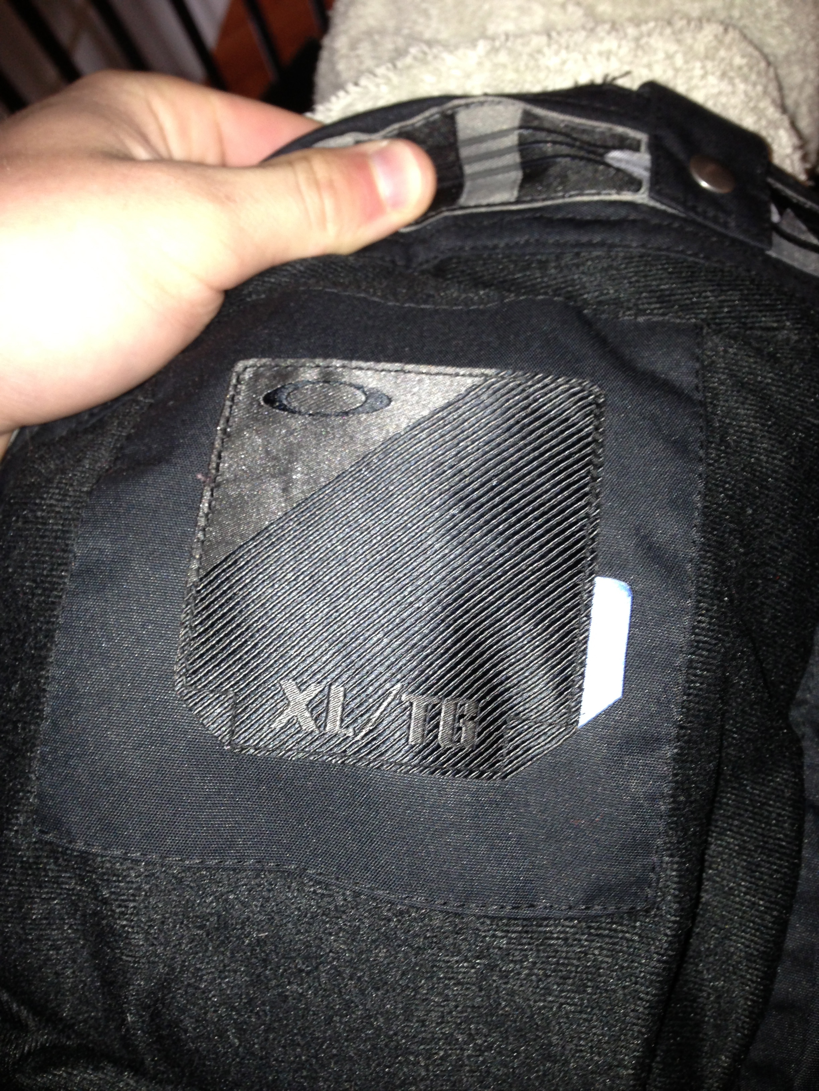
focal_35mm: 33
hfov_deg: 42.9
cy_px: 546
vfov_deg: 55.4
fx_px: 1041
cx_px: 410
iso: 80
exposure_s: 1/20
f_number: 2.4
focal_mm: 4.13
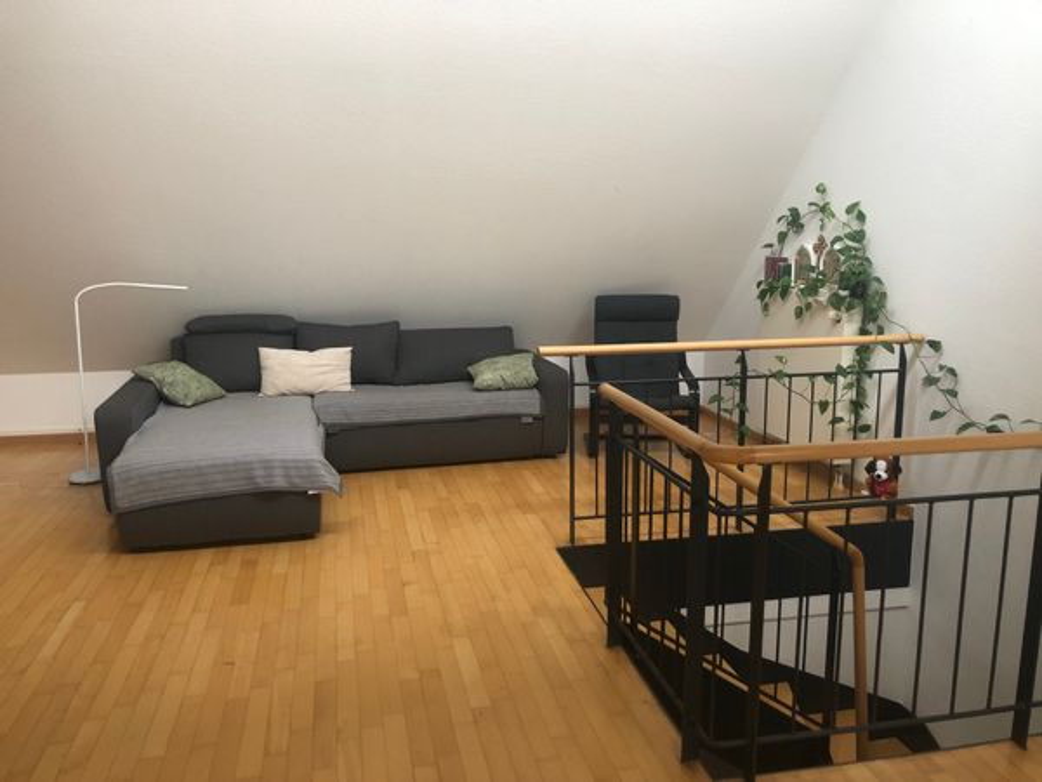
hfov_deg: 63.4
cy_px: 391
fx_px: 843
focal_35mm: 28
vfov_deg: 49.7
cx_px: 521
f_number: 1.8
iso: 64
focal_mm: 3.99
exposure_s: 1/15
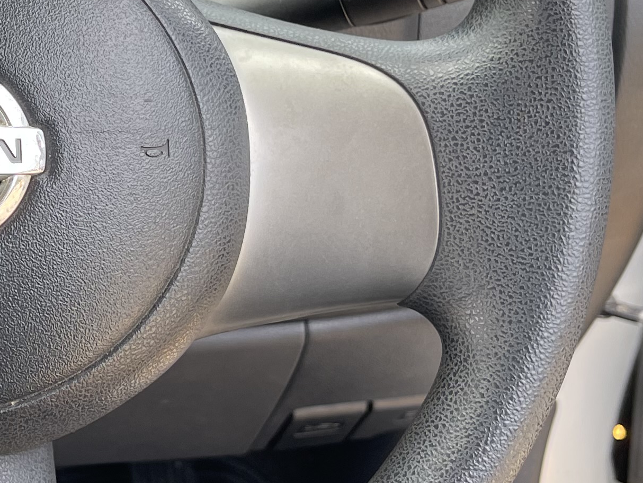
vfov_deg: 17.6
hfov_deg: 22.4
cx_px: -42
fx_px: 1542
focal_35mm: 83
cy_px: 99
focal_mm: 5.1
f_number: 1.6
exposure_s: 1/271
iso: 32
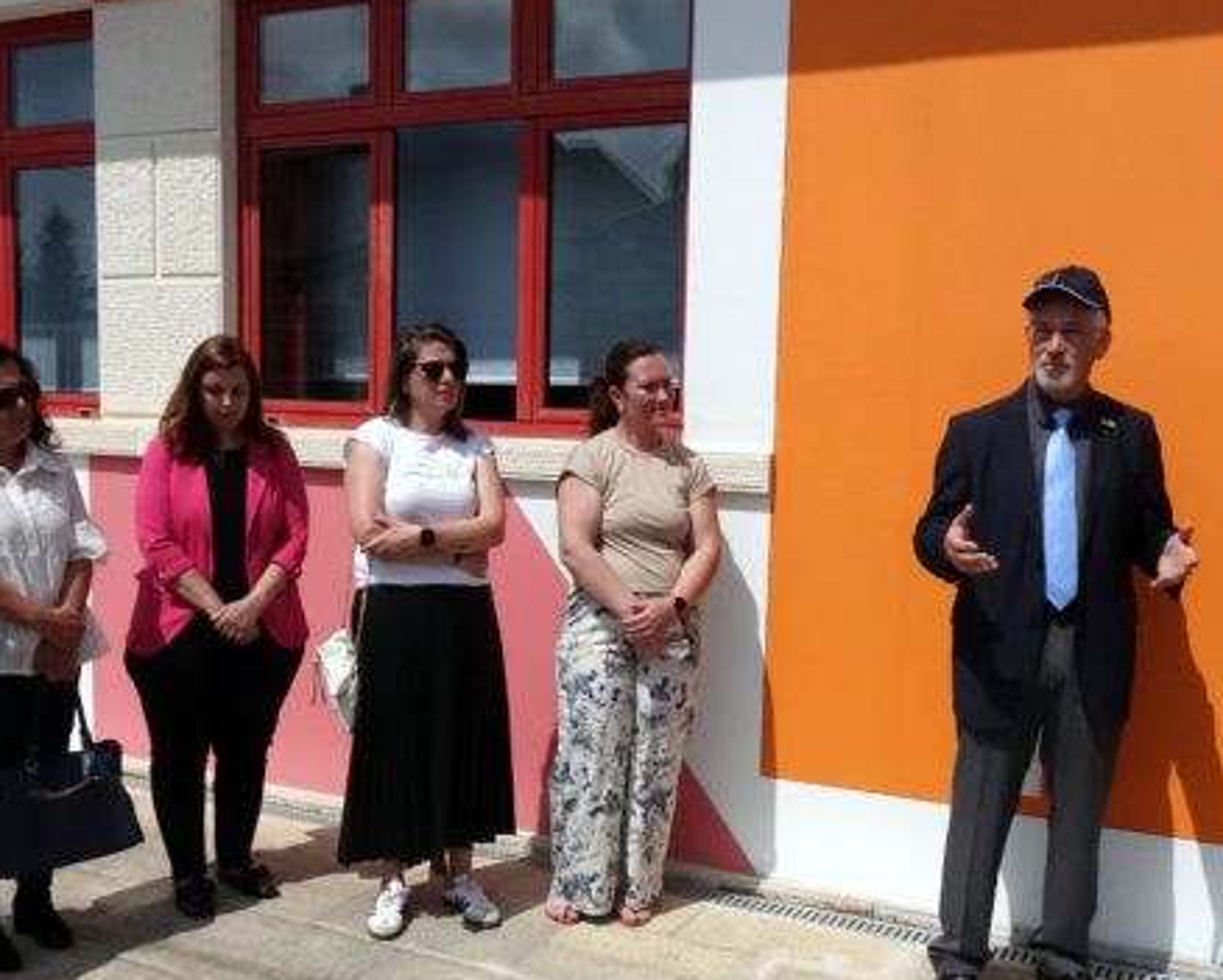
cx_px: 642
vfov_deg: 40.1
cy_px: 558
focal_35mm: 37
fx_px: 1340
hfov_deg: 49.0
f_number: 6.3
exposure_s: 1/2000
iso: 2000
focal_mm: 8.8
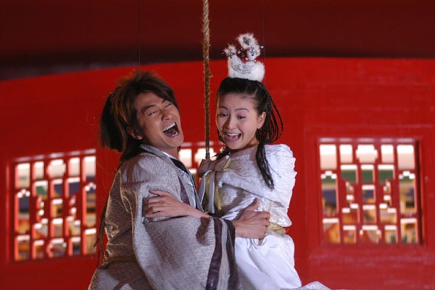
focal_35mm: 180
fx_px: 2173
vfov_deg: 7.6
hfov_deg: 11.4
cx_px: 218
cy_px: 145
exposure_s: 1/160
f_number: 2.8
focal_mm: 120
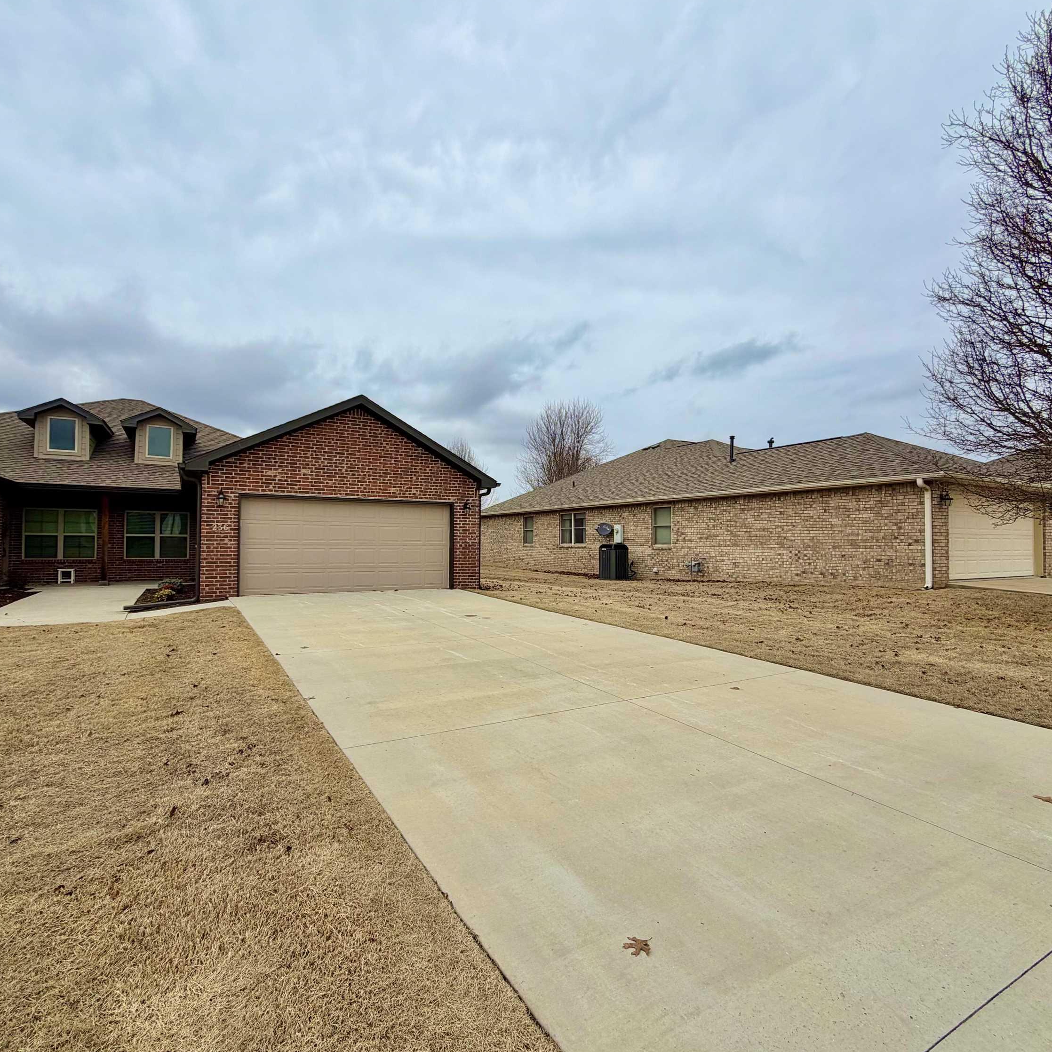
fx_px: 585
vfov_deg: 84.0
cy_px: 529
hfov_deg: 83.9
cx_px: 497
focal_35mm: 17
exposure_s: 1/914
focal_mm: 2.22
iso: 20
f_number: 2.2
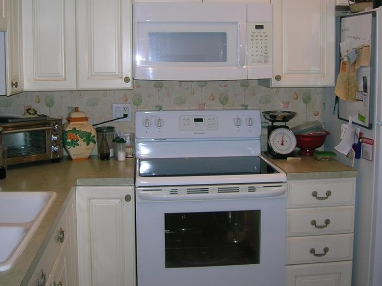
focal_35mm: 44
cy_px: 102
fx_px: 485
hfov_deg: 43.0
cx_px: 183
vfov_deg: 32.6
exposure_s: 1/60.1
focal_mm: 5.7
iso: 50
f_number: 2.9
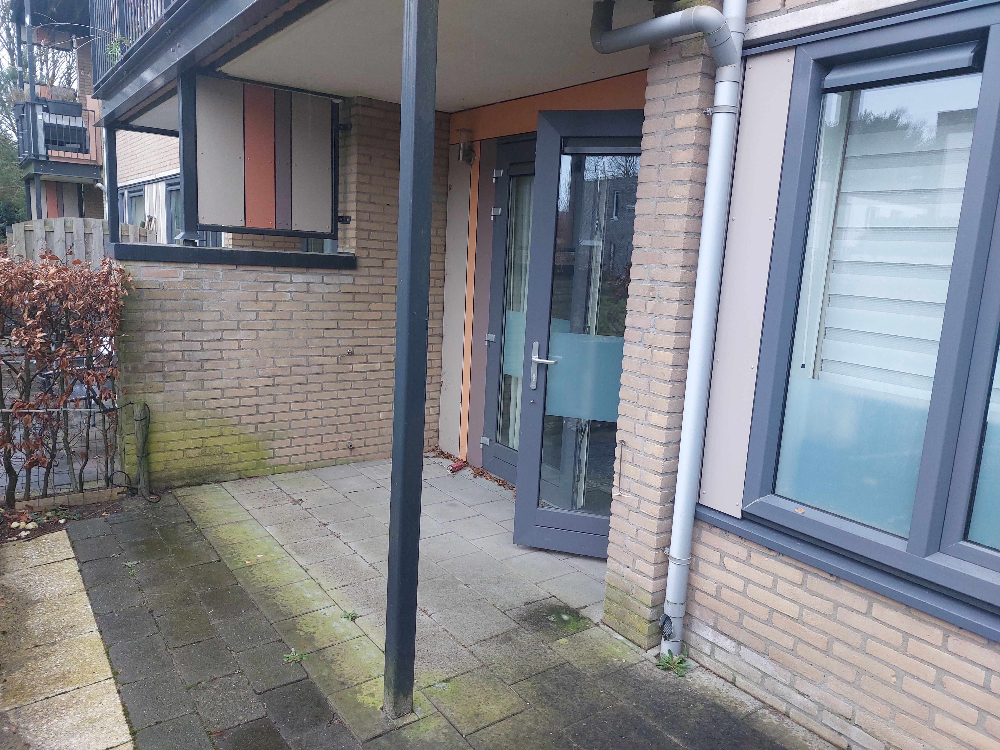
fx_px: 722
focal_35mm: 25
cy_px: 375
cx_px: 500
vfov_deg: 54.9
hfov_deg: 69.4
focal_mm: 5.23
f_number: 1.8
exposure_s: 1/100
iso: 200
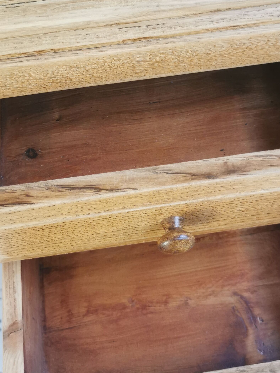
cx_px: 152
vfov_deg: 40.4
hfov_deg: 30.9
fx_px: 507
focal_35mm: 47
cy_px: 170
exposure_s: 1/50
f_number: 1.8
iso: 200
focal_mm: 5.58
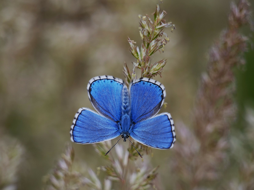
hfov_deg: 2.5
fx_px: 5870
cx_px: 127
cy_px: 95
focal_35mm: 800
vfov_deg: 1.9
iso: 500
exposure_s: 1/640
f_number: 6.3
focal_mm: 400
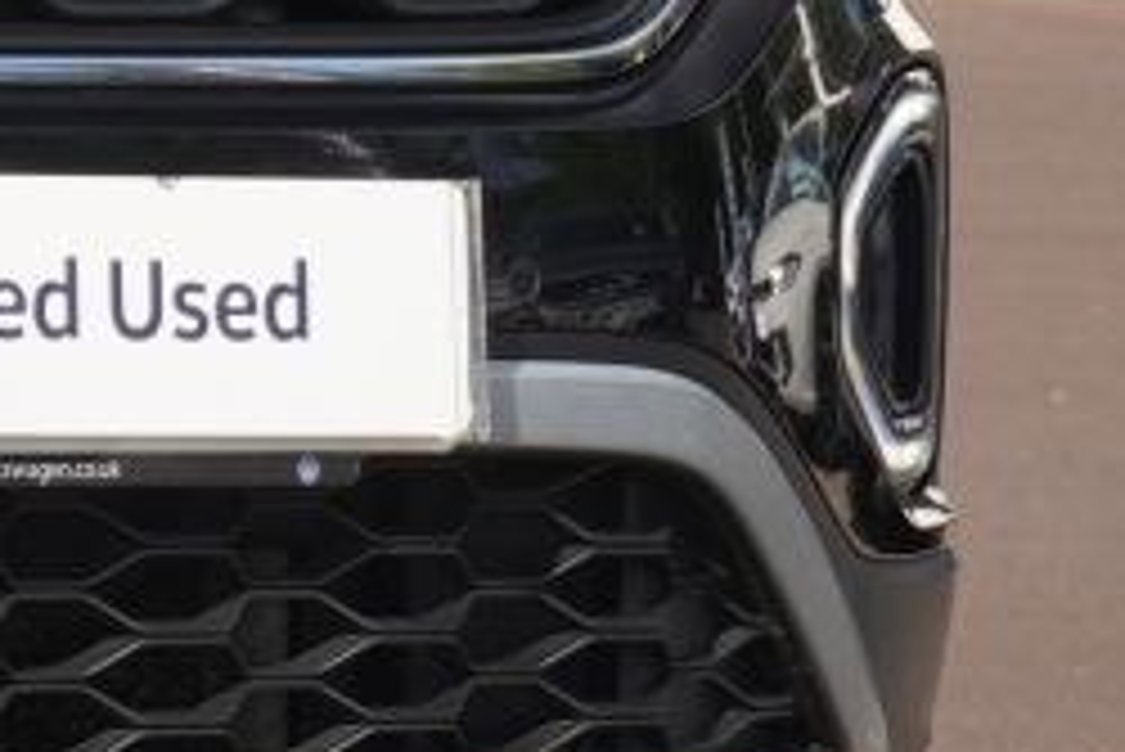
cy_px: -540
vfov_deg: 3.2
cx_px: -2016
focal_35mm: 422
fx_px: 13195
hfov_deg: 4.7
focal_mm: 44
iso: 160
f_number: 8
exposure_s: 1/160
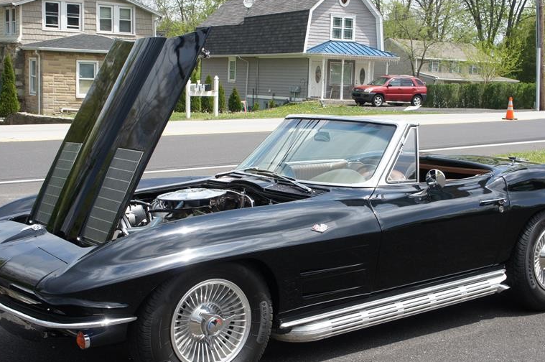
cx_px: 289
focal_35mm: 55
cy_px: 202
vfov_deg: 24.7
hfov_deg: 36.5
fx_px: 827
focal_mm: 27
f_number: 8
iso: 200
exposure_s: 1/320
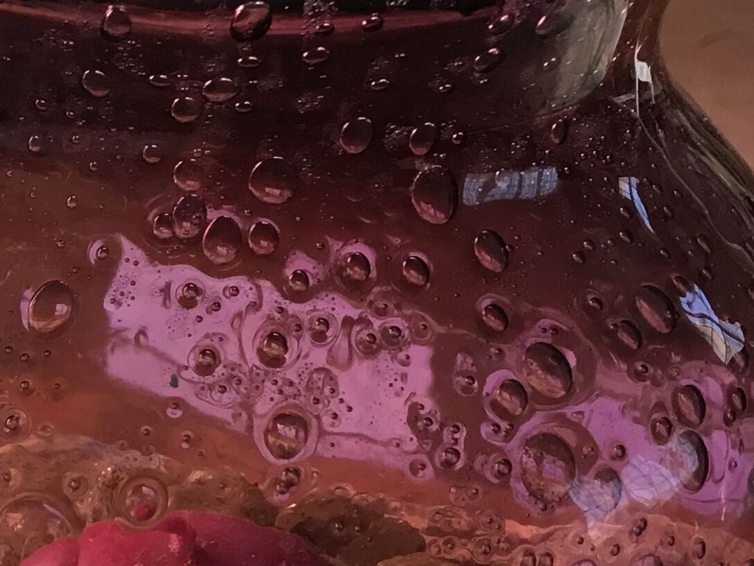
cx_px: 94
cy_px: 524
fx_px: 2026
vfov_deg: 15.7
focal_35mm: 93
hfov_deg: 20.7
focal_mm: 3.3
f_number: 2.4
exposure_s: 1/33
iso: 25
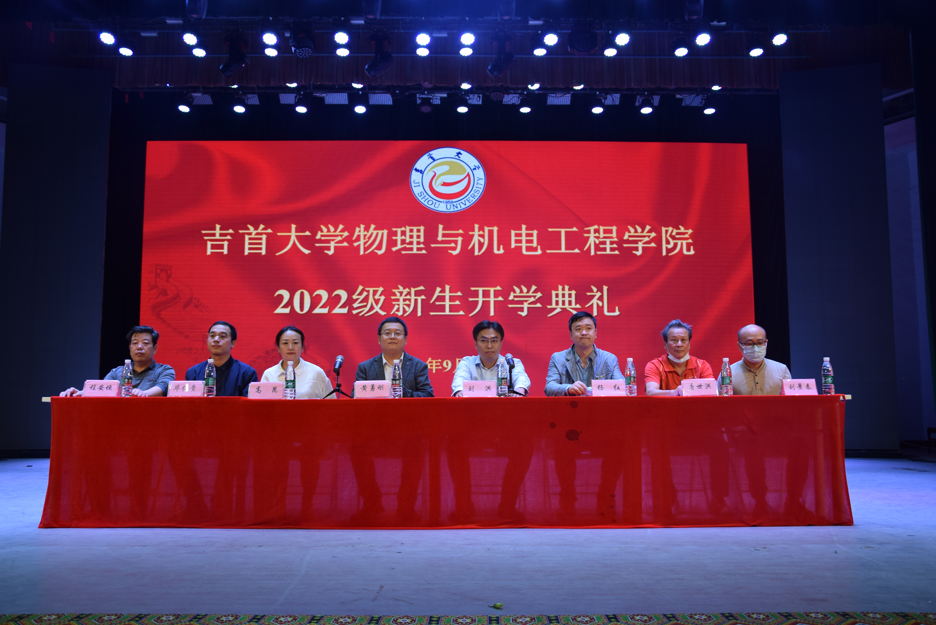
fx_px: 858
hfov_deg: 57.2
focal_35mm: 33
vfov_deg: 40.0
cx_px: 468
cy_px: 312
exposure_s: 1/50
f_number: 3.8
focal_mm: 22
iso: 200
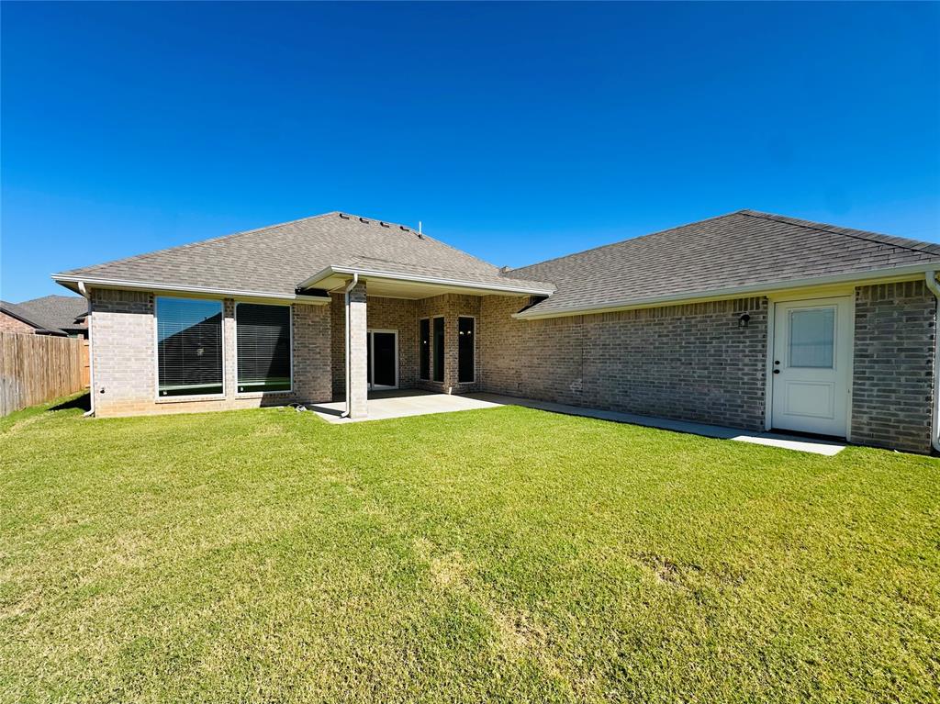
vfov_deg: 85.6
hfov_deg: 102.1
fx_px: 380
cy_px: 352
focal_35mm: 14
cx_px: 470
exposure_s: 1/1689
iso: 50
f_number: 2.2
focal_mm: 2.22
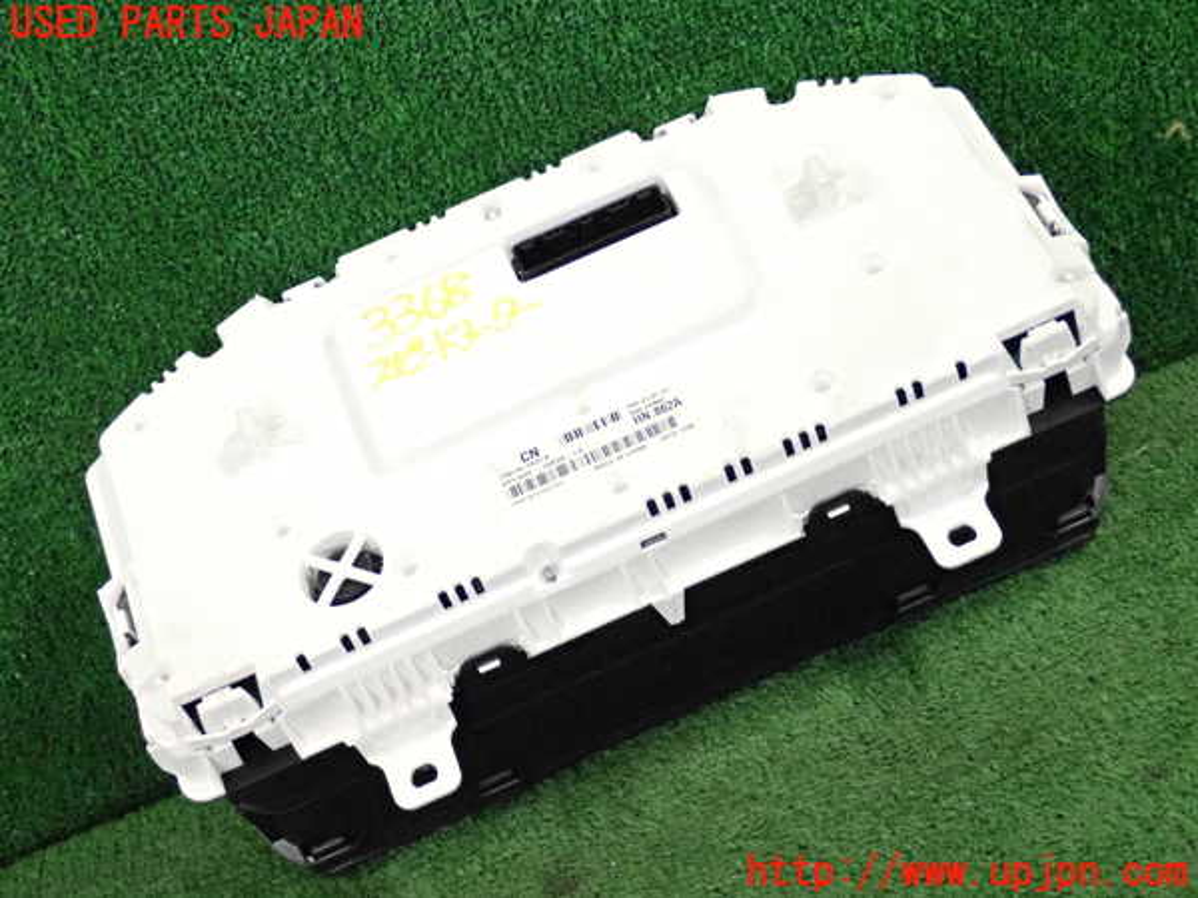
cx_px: 599
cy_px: 449
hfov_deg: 31.2
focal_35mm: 62
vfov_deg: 23.7
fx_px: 2146
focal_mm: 11.09
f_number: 3.6
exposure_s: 1/125
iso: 3200
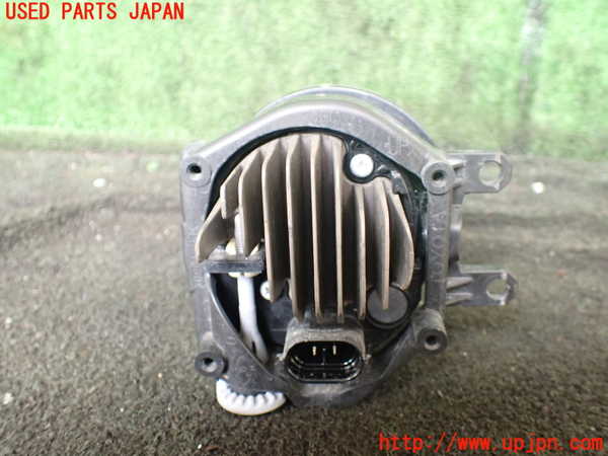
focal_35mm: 30
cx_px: 304
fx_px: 527
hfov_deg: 60.0
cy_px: 228
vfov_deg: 46.8
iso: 800
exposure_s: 1/100
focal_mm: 5.4
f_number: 2.3
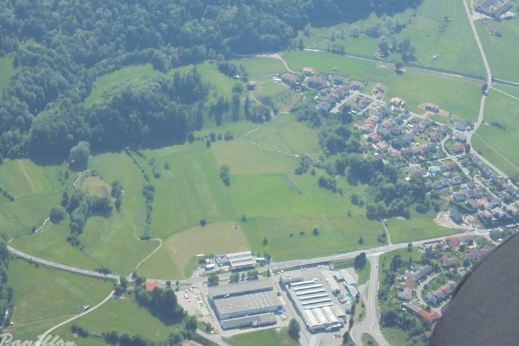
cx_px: 259
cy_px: 173
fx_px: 1254
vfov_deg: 15.7
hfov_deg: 23.4
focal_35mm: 87
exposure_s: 1/250
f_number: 6.7
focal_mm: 14.9
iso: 100
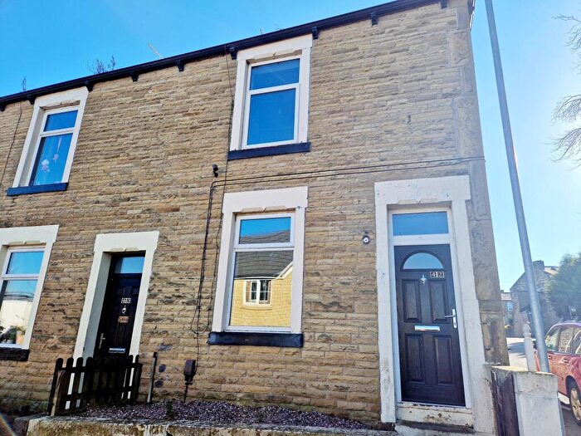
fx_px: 386
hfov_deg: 73.9
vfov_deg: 58.9
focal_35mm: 23
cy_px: 218
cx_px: 290
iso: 50
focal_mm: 5.4
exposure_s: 1/1250
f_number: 1.8
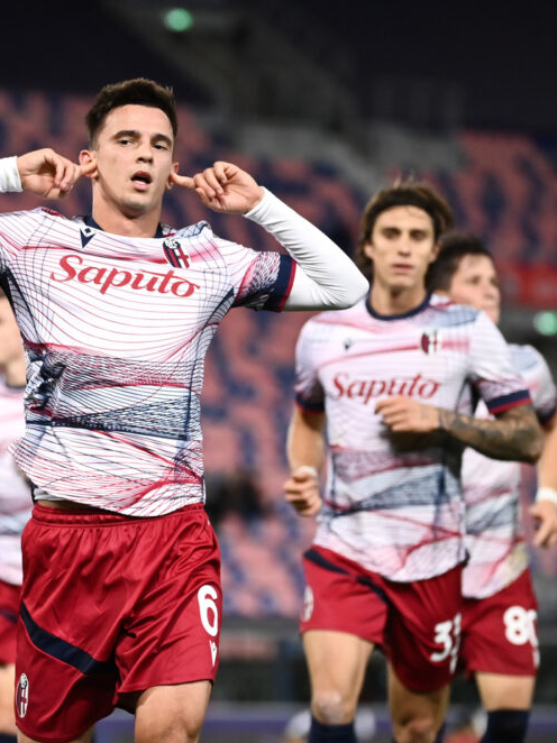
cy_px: 372
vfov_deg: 7.2
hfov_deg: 5.4
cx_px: 164
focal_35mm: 276
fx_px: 5925
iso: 2500
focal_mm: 190
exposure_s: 1/1600
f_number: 4
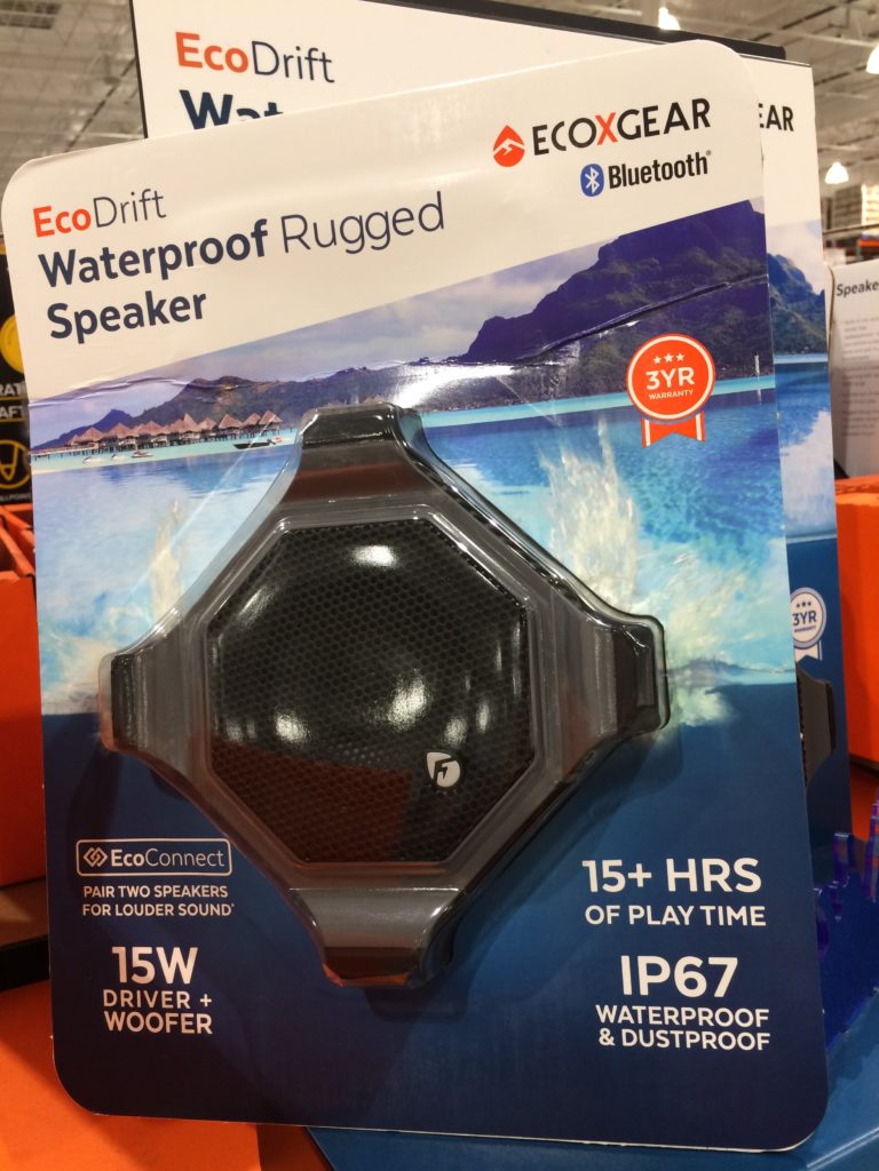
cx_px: 440
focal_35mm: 29
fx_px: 982
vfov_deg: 61.7
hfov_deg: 48.2
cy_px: 586
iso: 80
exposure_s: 1/30
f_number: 2.2
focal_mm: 4.15
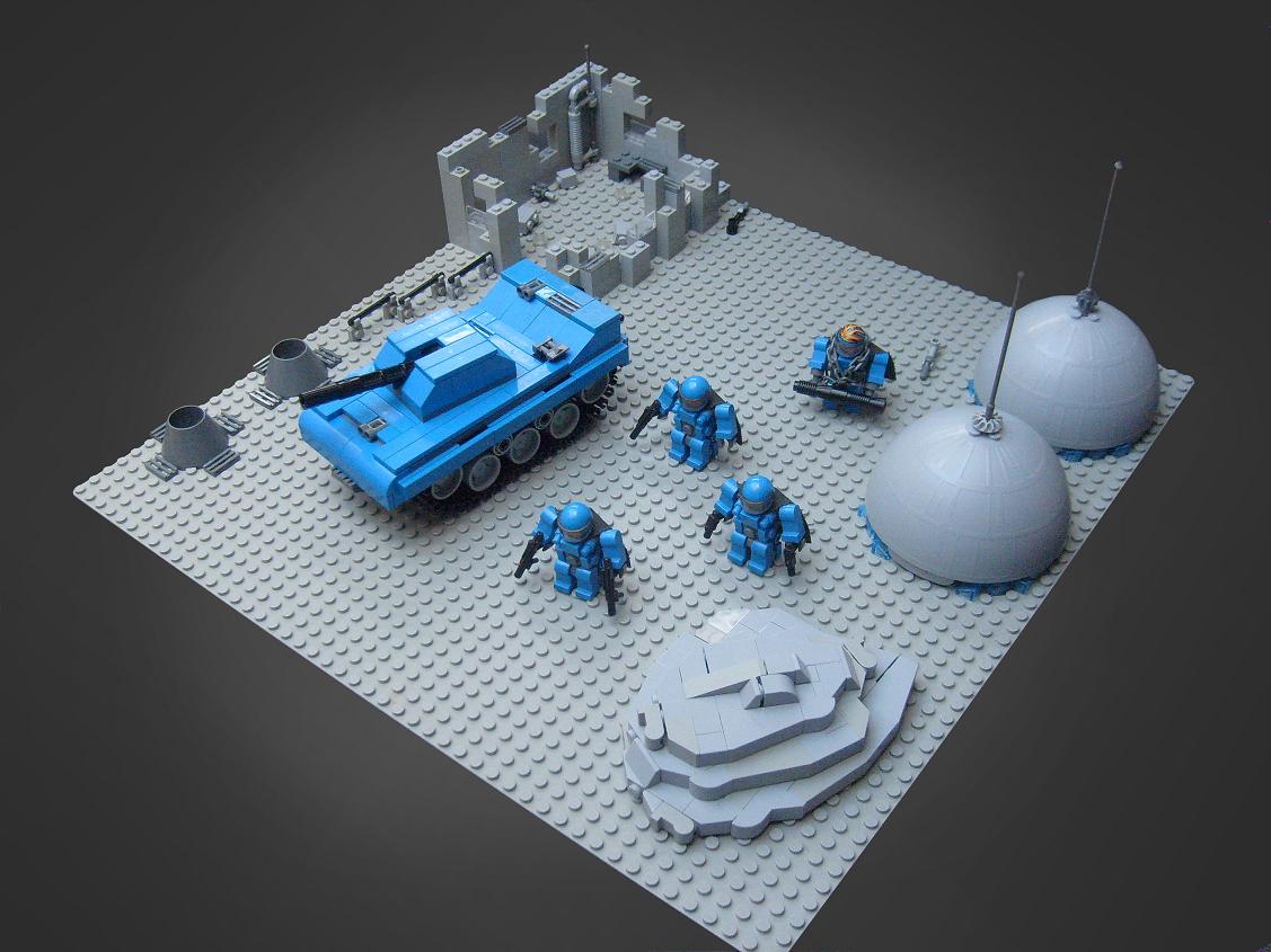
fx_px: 1285
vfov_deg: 40.7
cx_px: 636
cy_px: 476
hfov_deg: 52.6
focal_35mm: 35
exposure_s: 1/45
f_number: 2.8
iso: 200
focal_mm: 5.8
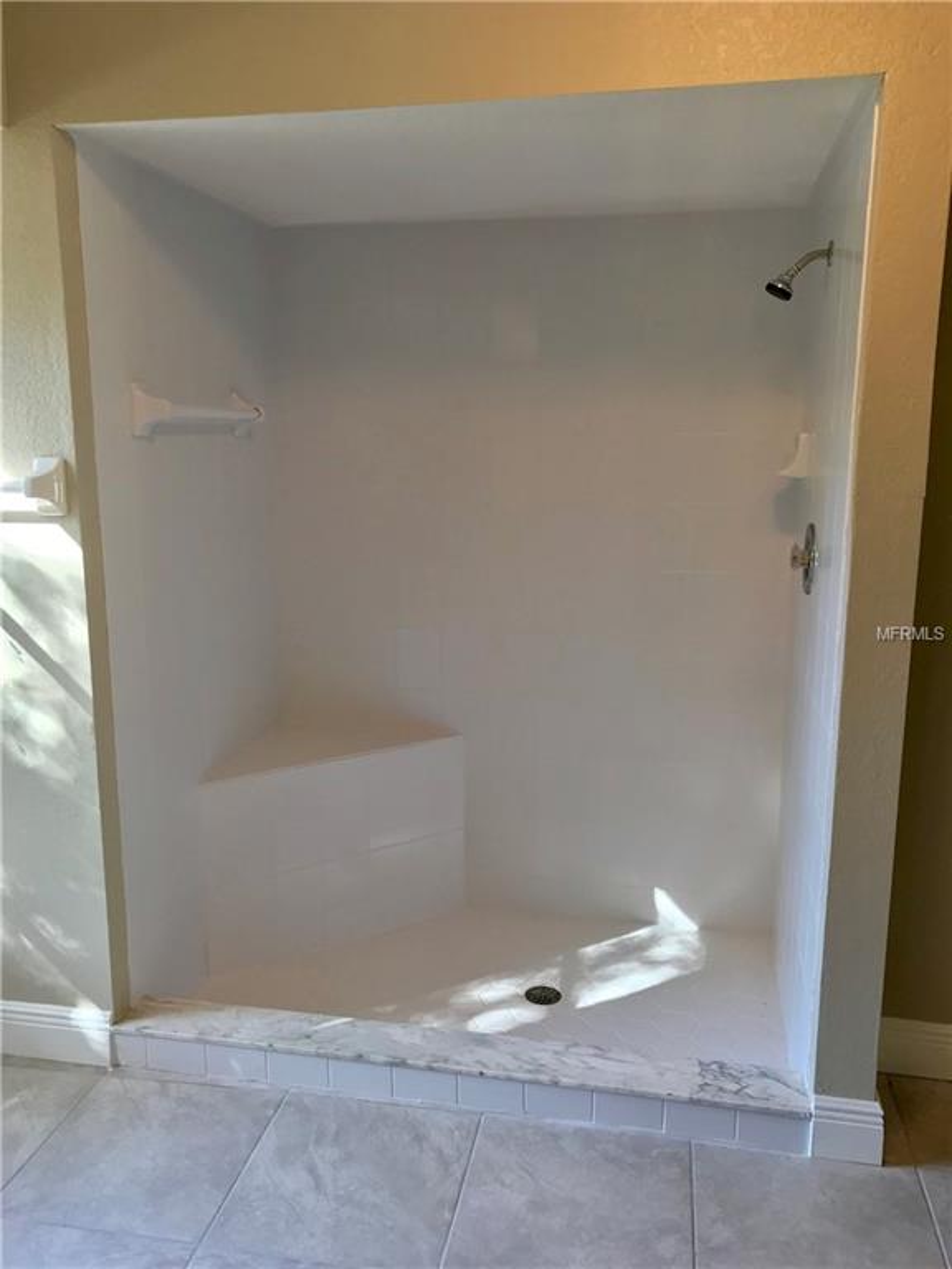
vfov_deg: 63.4
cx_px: 476
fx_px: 1027
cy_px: 634
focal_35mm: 28
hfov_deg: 49.7
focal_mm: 3.99
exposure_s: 1/40
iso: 25
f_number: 1.8
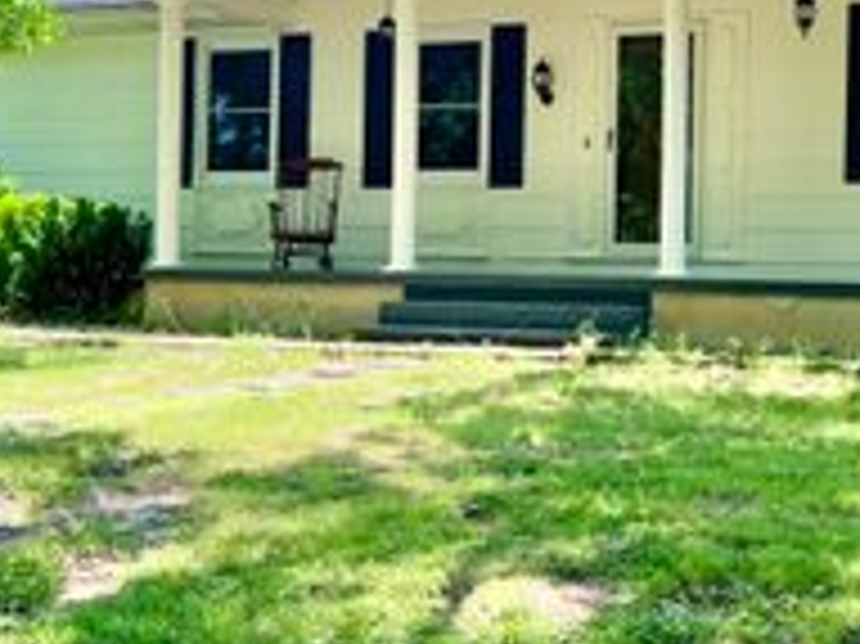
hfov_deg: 28.1
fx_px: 1688
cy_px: 241
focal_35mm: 68
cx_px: 666
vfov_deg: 21.5
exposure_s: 1/853
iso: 50
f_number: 1.5
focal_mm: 5.7
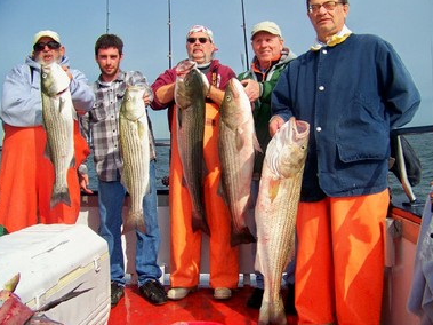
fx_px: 475
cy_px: 158
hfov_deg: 49.0
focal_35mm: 38
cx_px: 213
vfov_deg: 37.7
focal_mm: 5.85
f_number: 2.8
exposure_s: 1/800
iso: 64
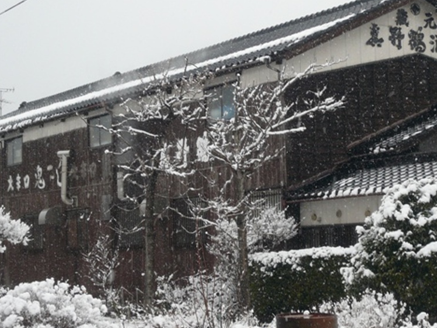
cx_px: 273
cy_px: 144
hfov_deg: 21.0
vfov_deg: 15.9
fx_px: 1174
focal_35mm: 93
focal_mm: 11.2
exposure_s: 1/60
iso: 100
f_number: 4.3
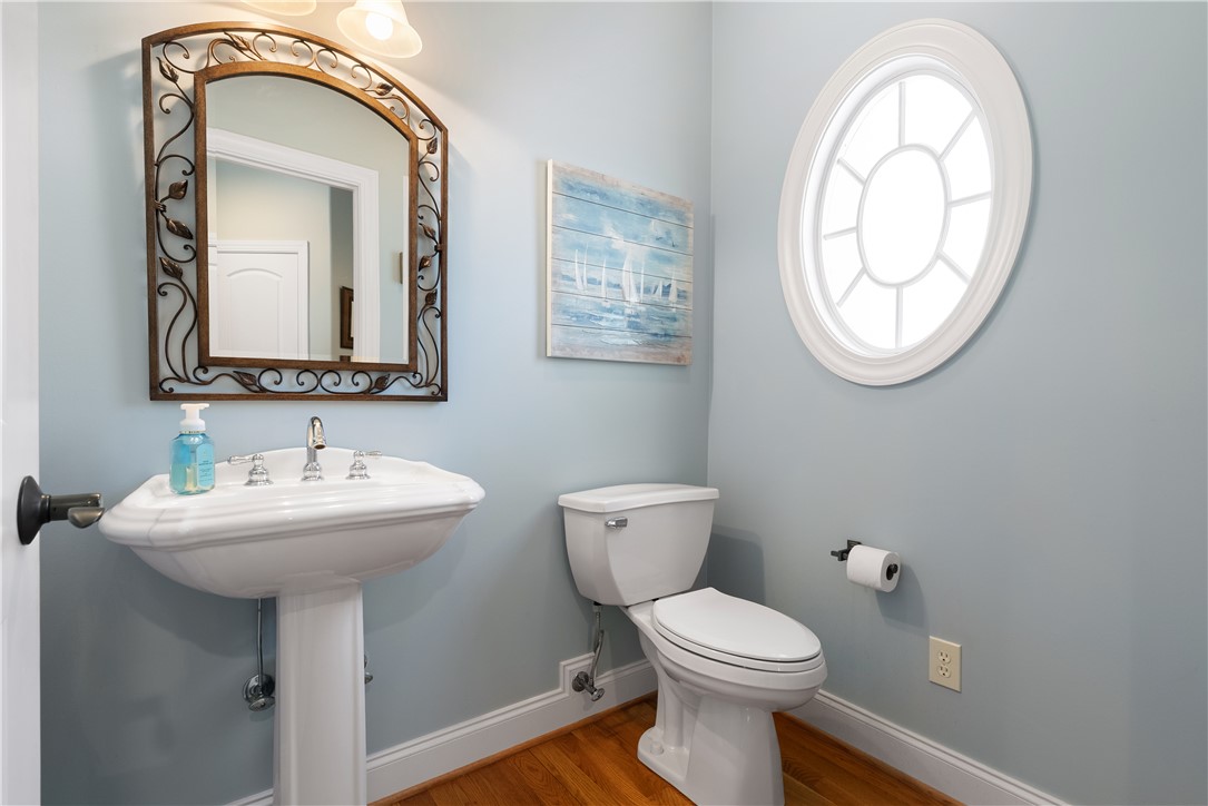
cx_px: 604
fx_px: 537
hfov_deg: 96.7
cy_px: 403
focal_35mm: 16
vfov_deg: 73.8
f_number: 8
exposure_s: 1/4
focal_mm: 16
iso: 250
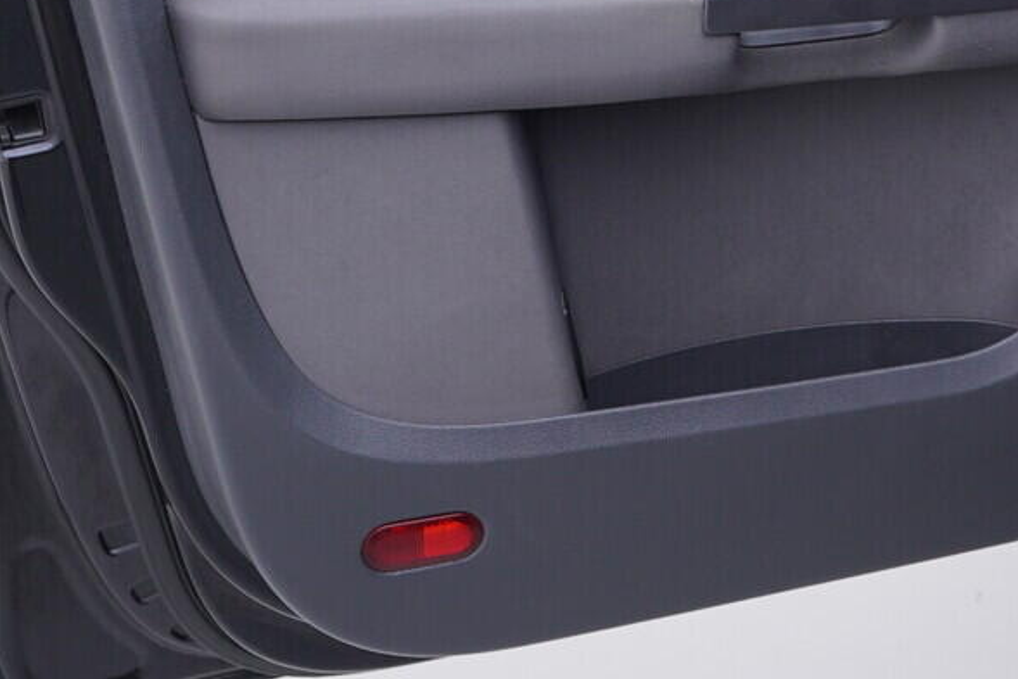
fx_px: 2489
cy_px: -40
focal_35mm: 88
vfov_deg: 15.2
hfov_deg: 22.9
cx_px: 771
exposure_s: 1/50
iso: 125
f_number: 3.2
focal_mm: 24
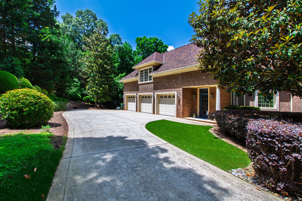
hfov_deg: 100.4
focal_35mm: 15
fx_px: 126
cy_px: 100
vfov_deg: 77.3
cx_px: 151
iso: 100
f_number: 8
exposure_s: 1/200
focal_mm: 10
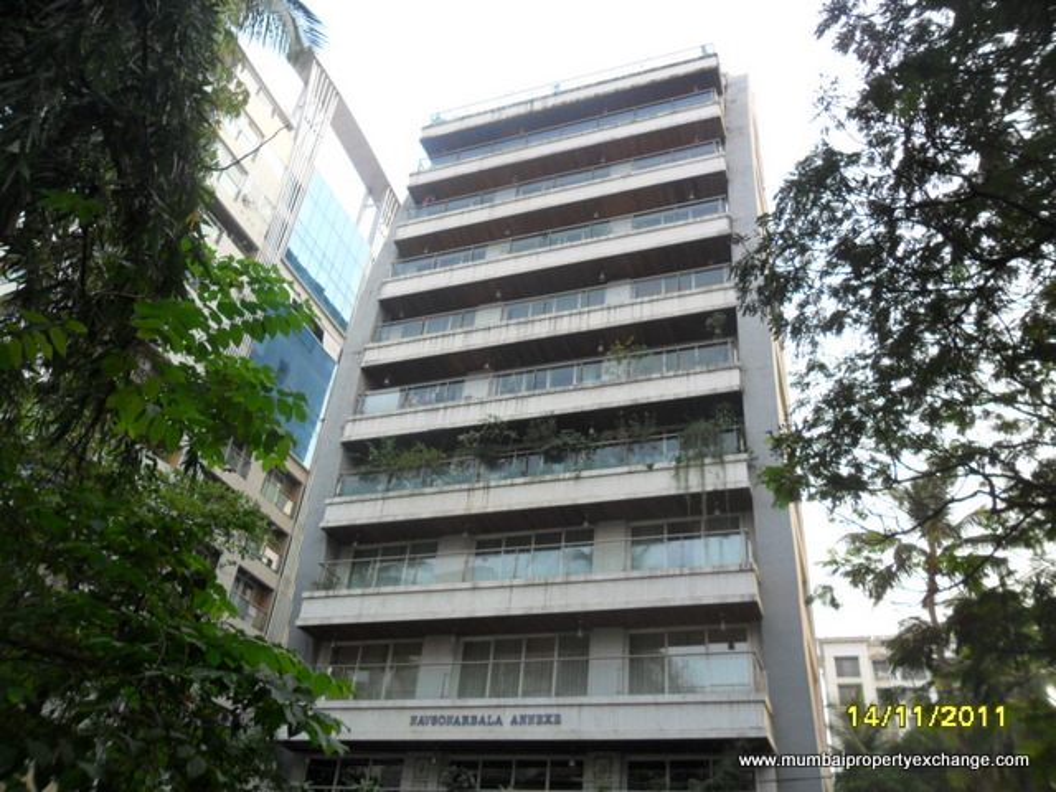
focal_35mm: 27
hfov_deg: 65.3
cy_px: 396
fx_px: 824
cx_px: 528
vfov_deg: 51.4
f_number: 3.5
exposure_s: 1/90
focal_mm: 4.9
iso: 100
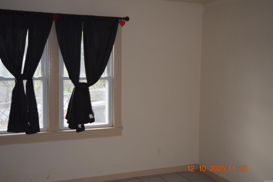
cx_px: 136
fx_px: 330
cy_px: 91
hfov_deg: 45.0
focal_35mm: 44
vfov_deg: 30.9
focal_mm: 29
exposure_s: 1/80
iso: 400
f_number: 4.2
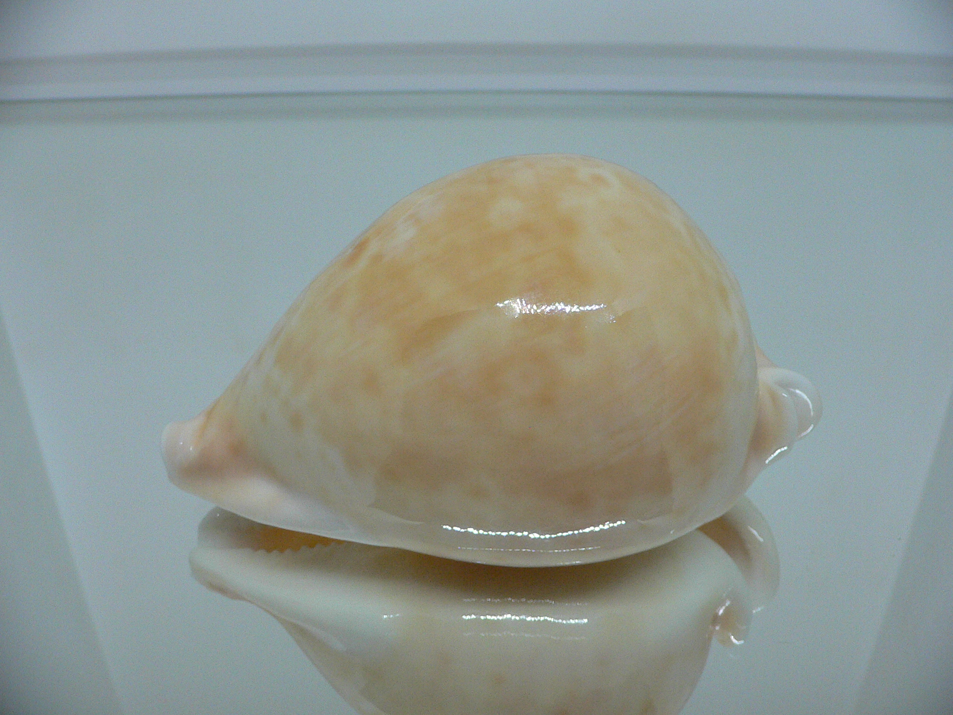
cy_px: 358
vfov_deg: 40.7
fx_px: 964
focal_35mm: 35
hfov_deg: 52.6
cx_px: 476
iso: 200
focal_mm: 4.6
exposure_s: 1/60
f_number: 2.8
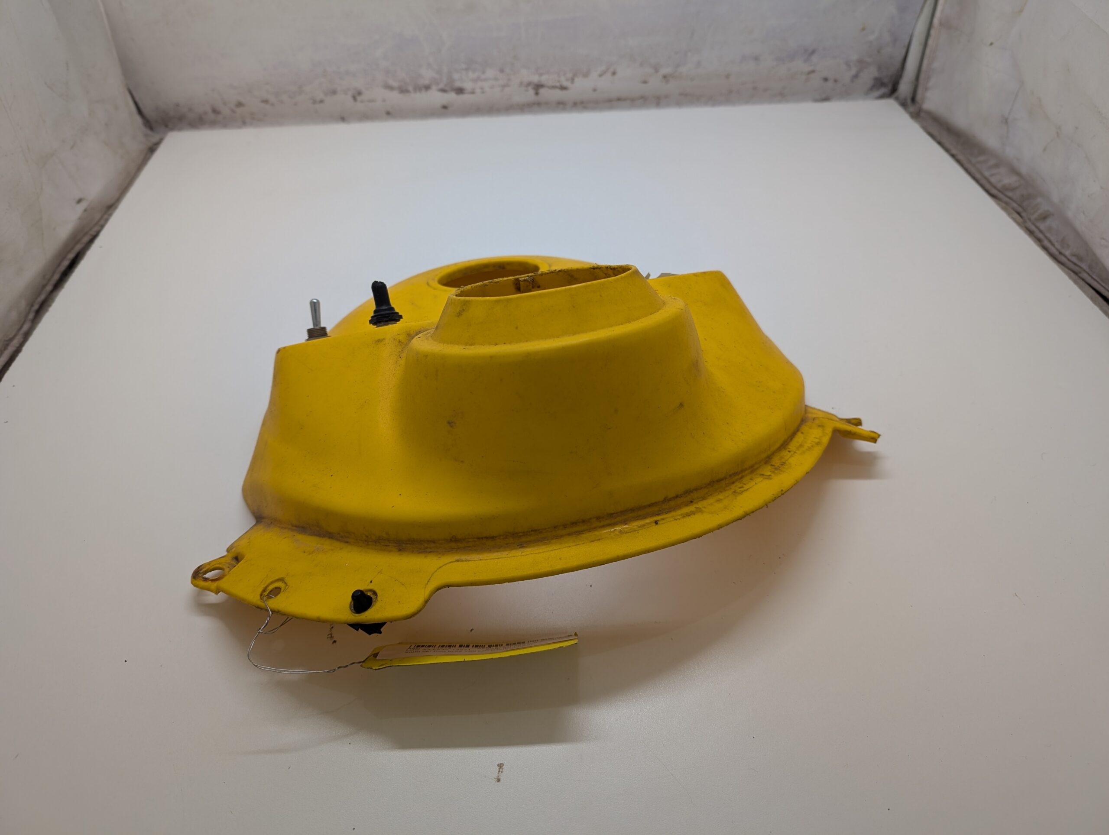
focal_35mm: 24
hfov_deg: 71.5
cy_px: 418
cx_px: 554
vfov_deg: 56.9
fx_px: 770
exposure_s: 1/62
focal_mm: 6.9
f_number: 1.68
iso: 51
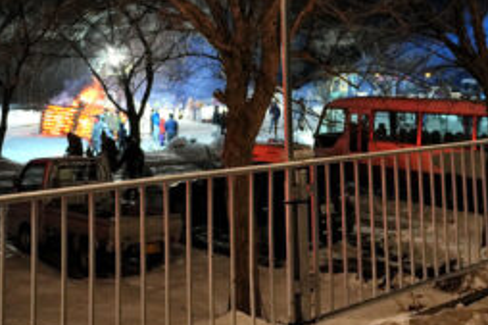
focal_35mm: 59
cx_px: 158
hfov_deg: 33.6
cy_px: -4
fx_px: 799
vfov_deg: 22.1
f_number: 3.5
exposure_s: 1/30
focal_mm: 25
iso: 2500
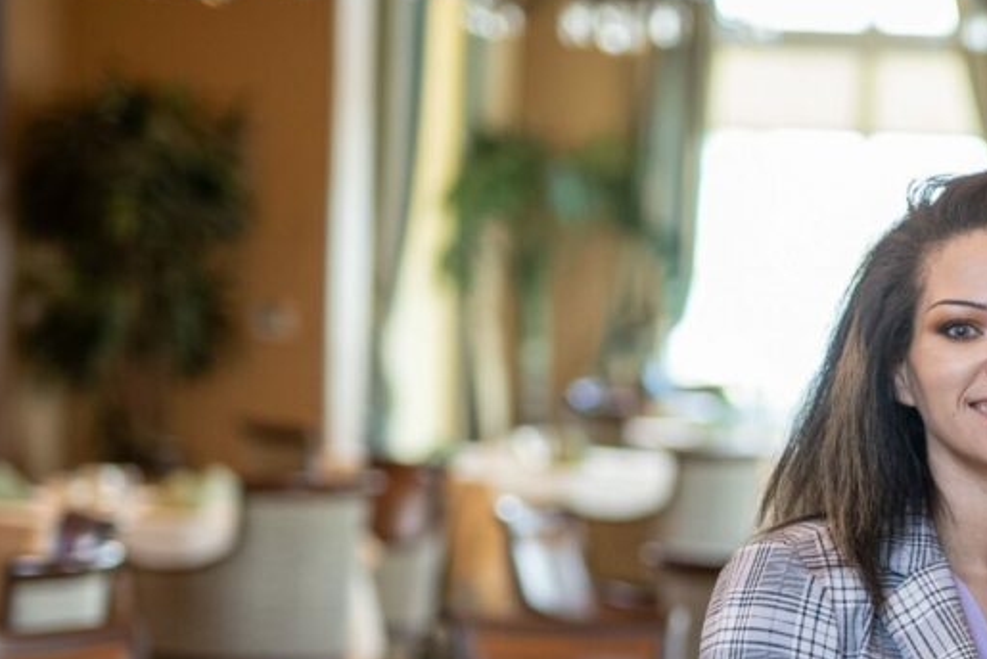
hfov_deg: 13.4
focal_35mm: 149
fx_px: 4087
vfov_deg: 9.1
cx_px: 1213
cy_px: 743
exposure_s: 1/125
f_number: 1.8
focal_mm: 50
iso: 500
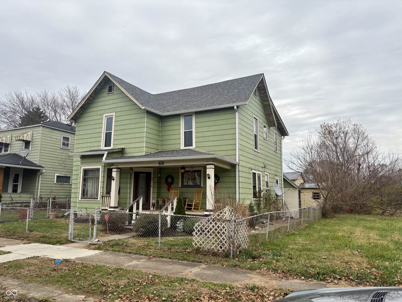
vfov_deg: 53.1
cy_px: 151
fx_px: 302
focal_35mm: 26
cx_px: 201
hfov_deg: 67.3
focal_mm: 5.96
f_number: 1.6
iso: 50
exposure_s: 1/612
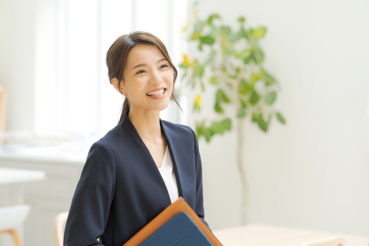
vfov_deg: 13.4
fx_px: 1045
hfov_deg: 20.0
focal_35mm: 102
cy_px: 123
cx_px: 184
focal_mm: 102
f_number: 3.5
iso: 500
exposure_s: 1/320
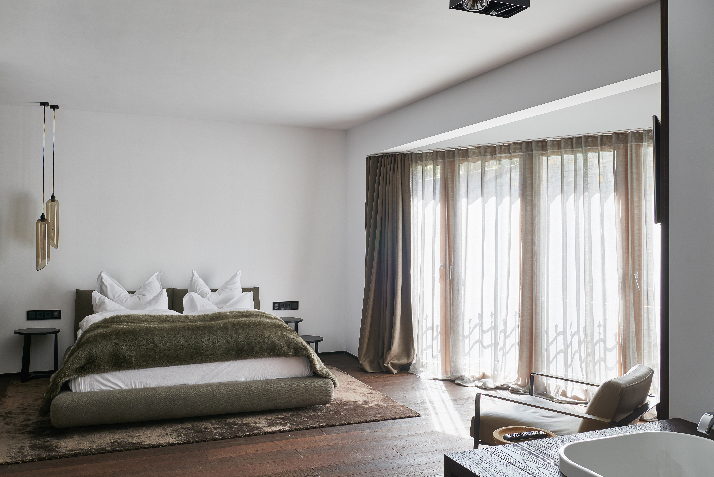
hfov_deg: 58.7
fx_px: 635
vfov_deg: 41.1
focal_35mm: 32
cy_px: 238
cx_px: 357
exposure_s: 1/8
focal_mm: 32
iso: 100
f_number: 11
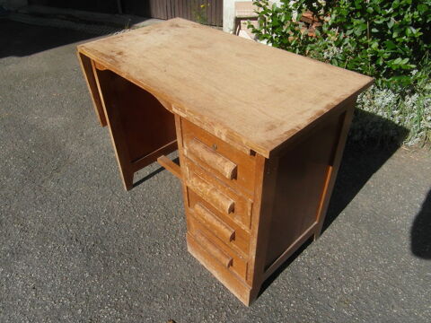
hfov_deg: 71.6
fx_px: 299
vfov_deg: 56.8
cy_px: 162
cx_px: 216
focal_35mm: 24
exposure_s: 1/250
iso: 80
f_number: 7.3
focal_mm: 4
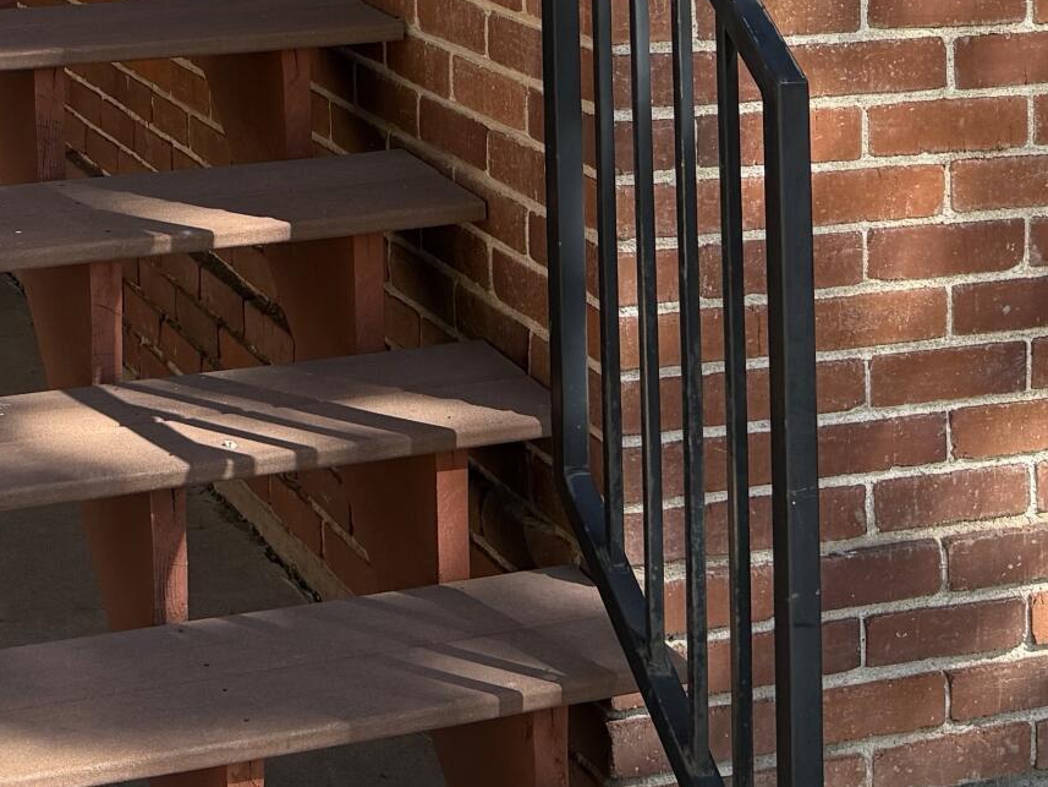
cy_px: -403
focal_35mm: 84
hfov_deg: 22.9
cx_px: 204
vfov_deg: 16.1
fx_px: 2543
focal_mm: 6.76
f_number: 1.78
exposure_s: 1/1410
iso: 100
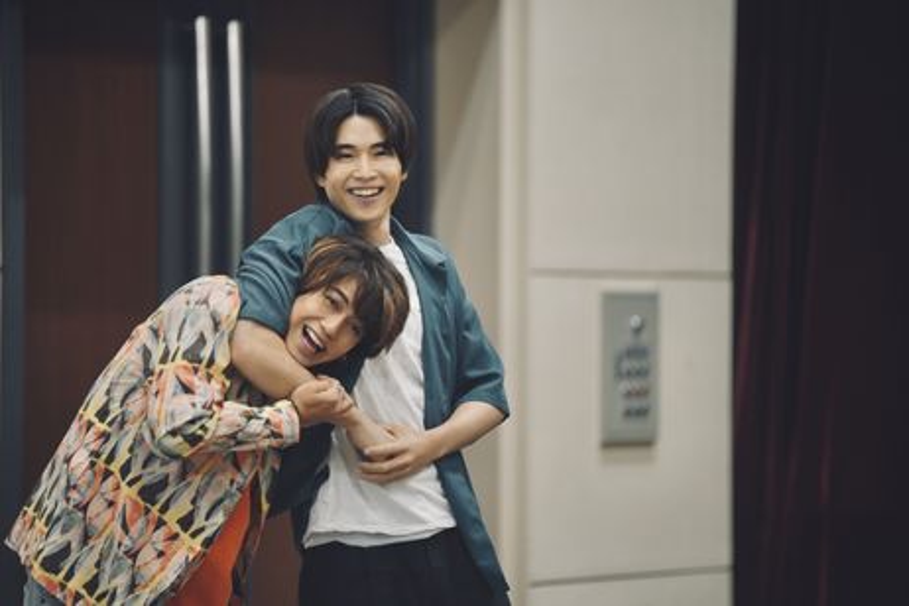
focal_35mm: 198
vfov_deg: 6.9
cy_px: 303
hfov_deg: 10.4
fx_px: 4999
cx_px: 454
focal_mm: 198
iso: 500
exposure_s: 1/100
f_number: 2.8
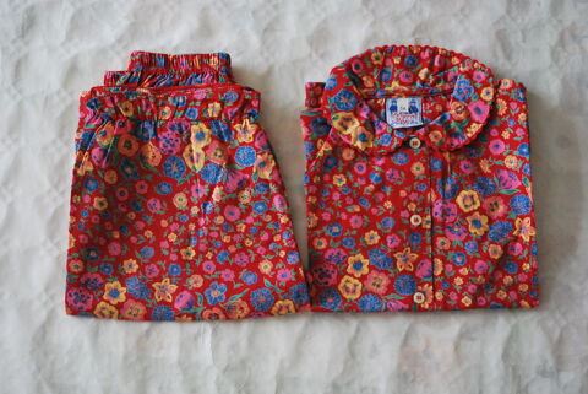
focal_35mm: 51
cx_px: 294
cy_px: 197
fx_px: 834
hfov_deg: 38.8
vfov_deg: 26.5
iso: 1600
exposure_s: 1/50
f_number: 5
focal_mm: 34
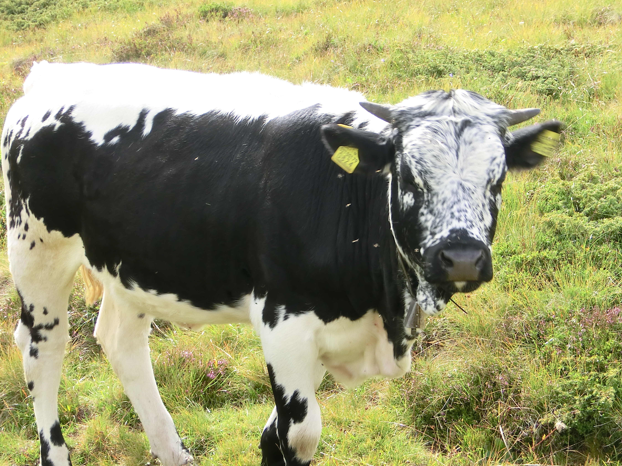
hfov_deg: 17.3
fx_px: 2048
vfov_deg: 13.0
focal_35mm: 114
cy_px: 232
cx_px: 315
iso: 80
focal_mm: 19.64
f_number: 5.5
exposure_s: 1/125
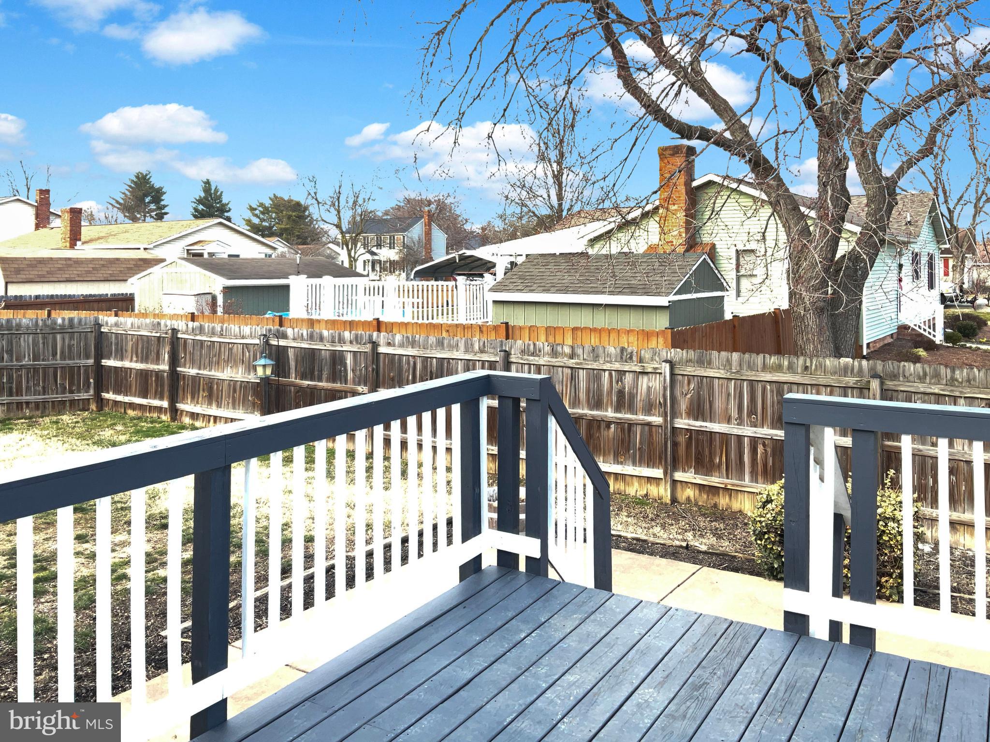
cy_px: 371
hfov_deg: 61.7
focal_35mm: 29
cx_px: 495
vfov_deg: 48.2
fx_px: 829
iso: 16
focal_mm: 3
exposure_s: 1/131
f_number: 1.8
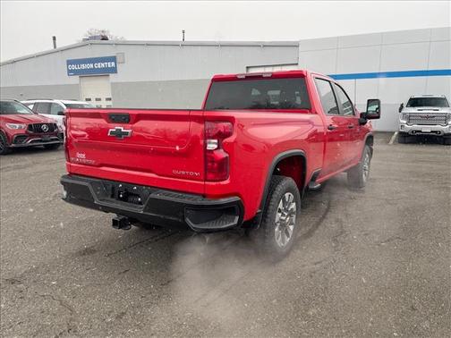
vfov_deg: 53.1
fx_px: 339
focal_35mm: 26
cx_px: 226
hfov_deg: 67.3
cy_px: 169
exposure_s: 1/388
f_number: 1.6
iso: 32
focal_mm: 4.2
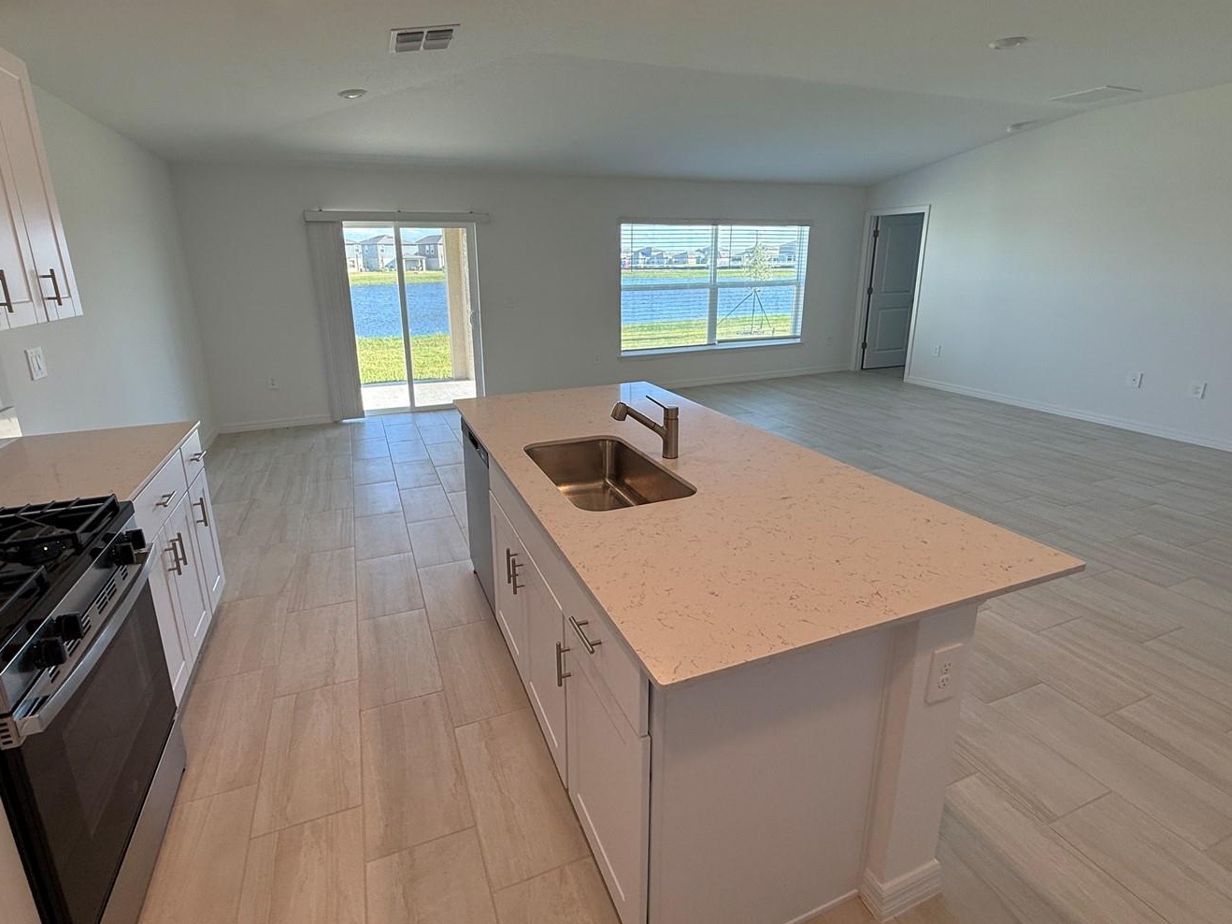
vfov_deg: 74.5
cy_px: 414
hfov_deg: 91.0
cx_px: 586
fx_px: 605
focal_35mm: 17
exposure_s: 1/143
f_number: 2.2
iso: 64
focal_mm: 2.22
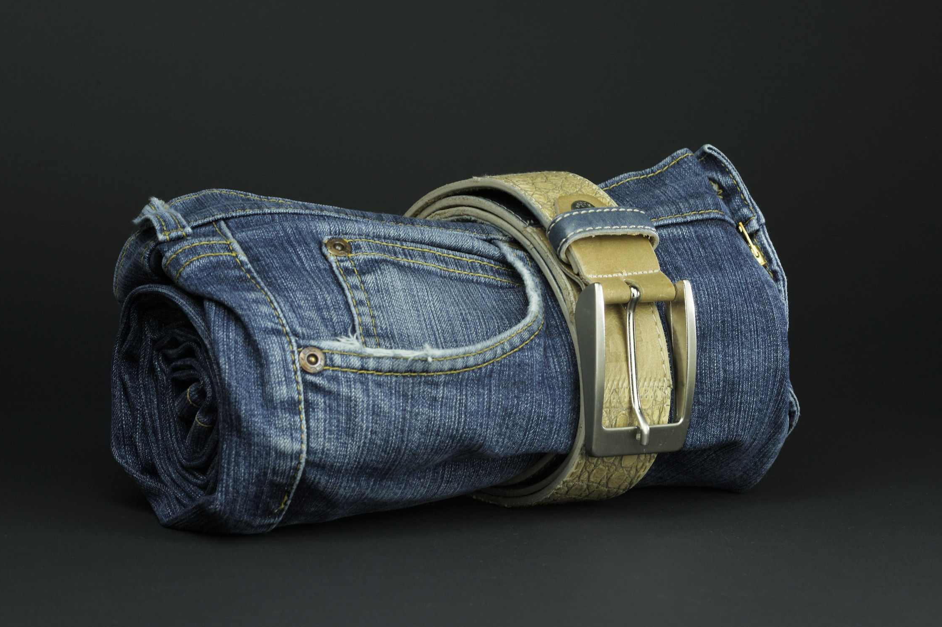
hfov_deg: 18.3
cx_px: 473
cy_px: 293
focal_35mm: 112
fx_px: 2928
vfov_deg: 12.2
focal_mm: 105
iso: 200
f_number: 13
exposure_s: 1/6
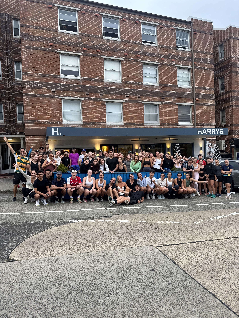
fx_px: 221
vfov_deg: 71.6
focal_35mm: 24
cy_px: 159
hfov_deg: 56.8
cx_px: 120
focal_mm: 6.76
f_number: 1.78
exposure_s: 1/121
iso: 80
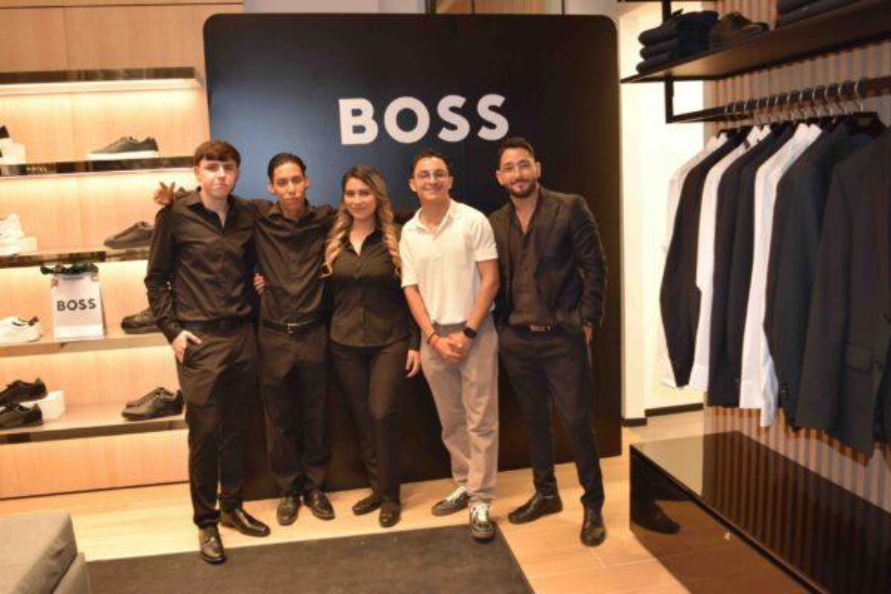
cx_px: 446
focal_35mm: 33
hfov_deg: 57.2
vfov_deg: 40.0
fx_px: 817
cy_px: 297
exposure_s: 1/100
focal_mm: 22
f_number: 5
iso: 800
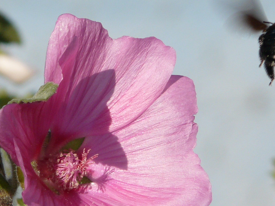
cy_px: 128
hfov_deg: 1.7
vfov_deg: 1.3
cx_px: 142
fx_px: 9358
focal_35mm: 1178
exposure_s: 1/500
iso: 100
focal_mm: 82.8
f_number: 6.3
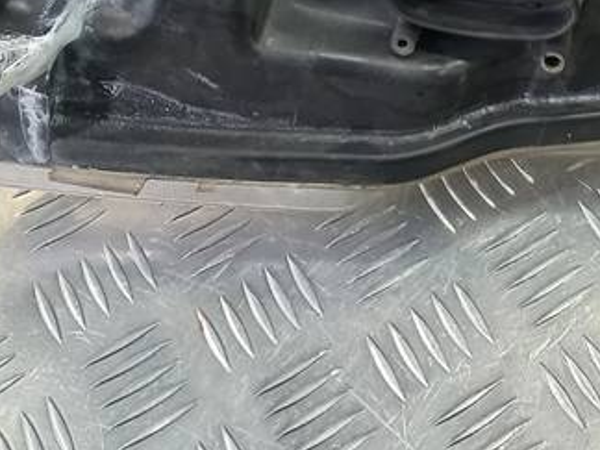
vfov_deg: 17.1
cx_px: 665
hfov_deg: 23.2
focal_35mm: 79
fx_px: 1369
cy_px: -196
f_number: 1.8
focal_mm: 4.6
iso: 125
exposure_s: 1/50
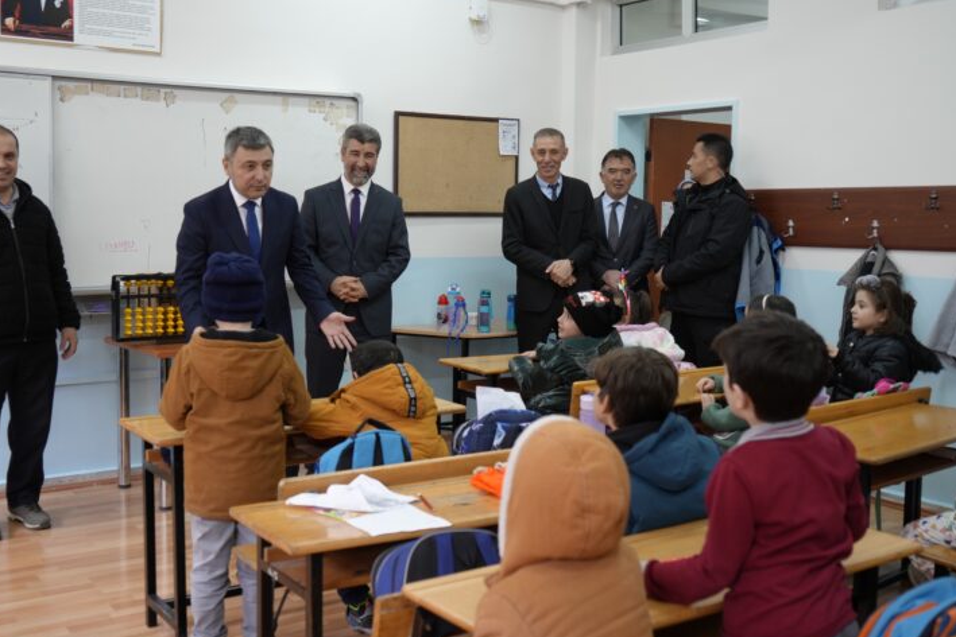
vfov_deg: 34.2
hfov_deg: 49.5
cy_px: 312
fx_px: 1036
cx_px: 444
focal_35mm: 39
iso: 500
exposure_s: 1/40
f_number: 4
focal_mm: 36
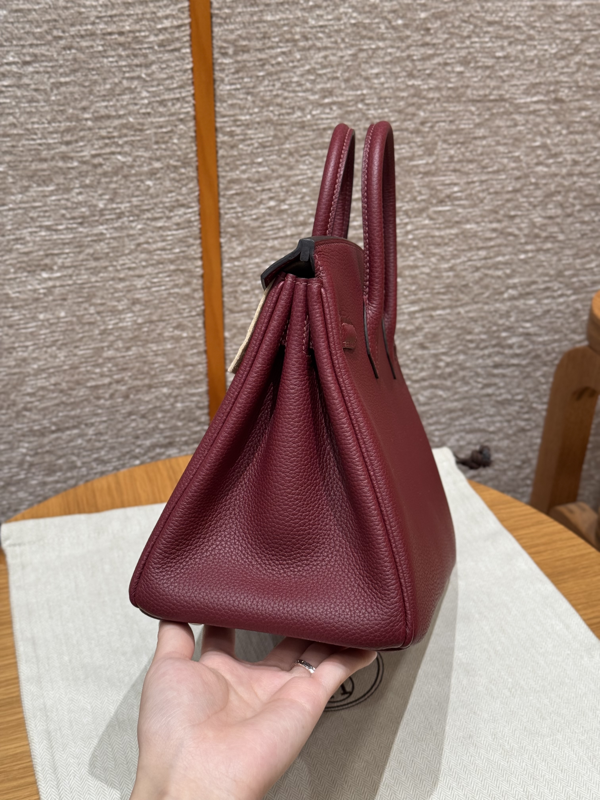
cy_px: 400
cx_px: 300
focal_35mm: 48
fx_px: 1109
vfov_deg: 39.7
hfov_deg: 30.3
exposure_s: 1/100
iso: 125
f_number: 1.78
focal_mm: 6.76
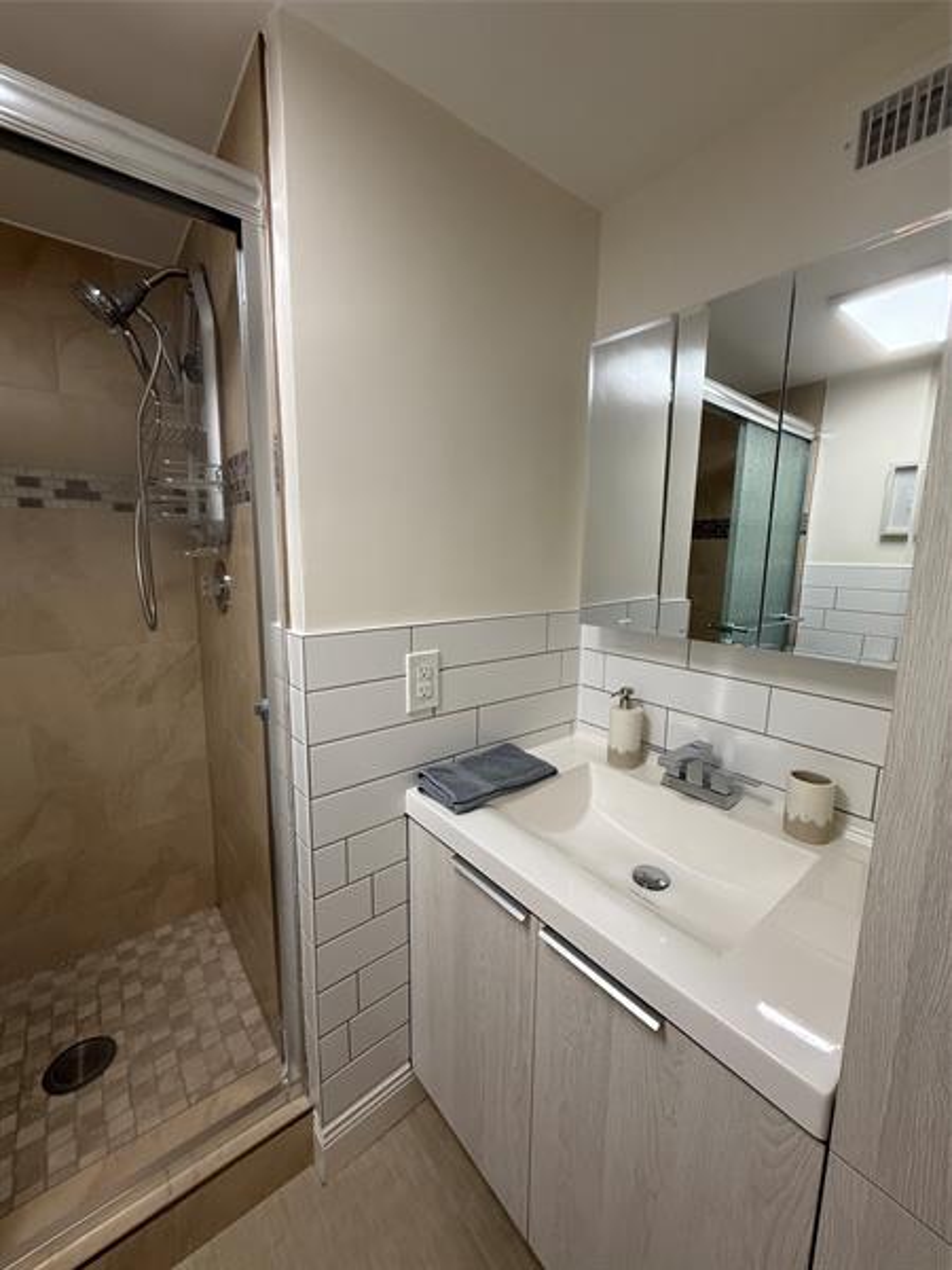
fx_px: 513
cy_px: 635
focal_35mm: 14
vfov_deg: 102.1
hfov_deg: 85.7
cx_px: 476
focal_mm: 2.22
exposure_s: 1/120
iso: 160
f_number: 2.2
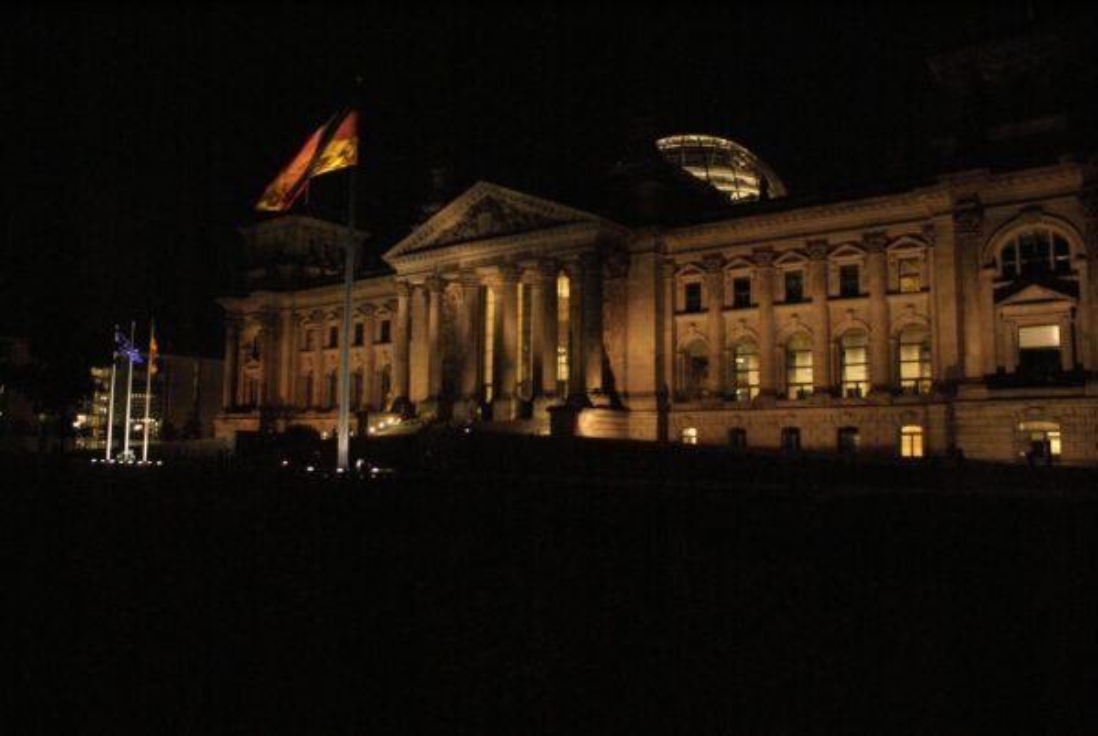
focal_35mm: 27
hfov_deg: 67.3
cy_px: 368
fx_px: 825
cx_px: 549
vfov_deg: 48.1
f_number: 3.5
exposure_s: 1/15
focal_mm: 18
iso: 1600
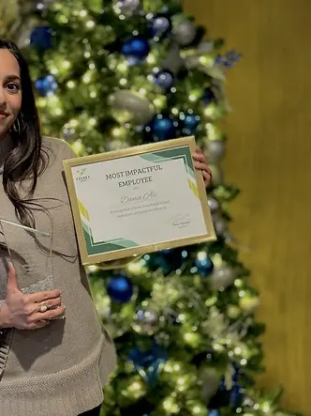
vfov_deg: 29.8
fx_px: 779
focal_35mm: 65
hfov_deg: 22.5
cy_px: 207
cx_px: 102
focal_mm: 6.76
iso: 500
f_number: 1.78
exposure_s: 1/40
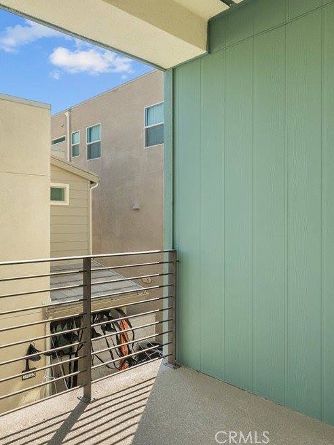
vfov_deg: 71.6
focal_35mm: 24
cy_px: 215
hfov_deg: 48.7
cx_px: 15
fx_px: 309
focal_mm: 16
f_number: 8
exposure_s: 1/640
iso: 2000
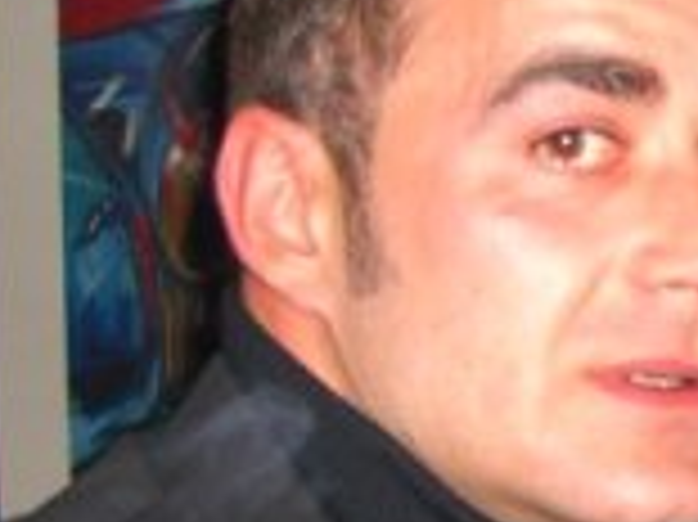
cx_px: 1225
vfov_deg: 10.1
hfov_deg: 12.4
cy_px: 364
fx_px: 2962
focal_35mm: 147
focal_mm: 7.9
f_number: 2.8
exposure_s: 1/60
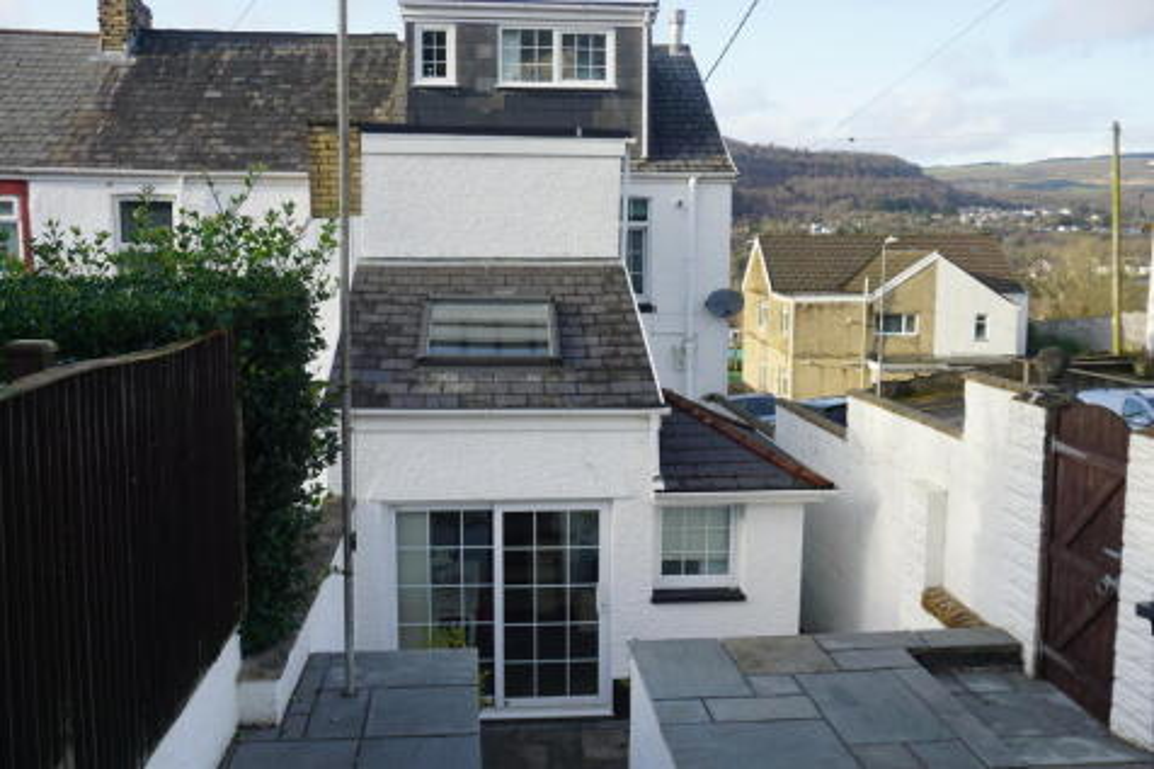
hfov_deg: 59.5
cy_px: 384
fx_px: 1009
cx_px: 577
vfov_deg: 41.7
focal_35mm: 32
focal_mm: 21
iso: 100
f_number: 8
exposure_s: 1/80
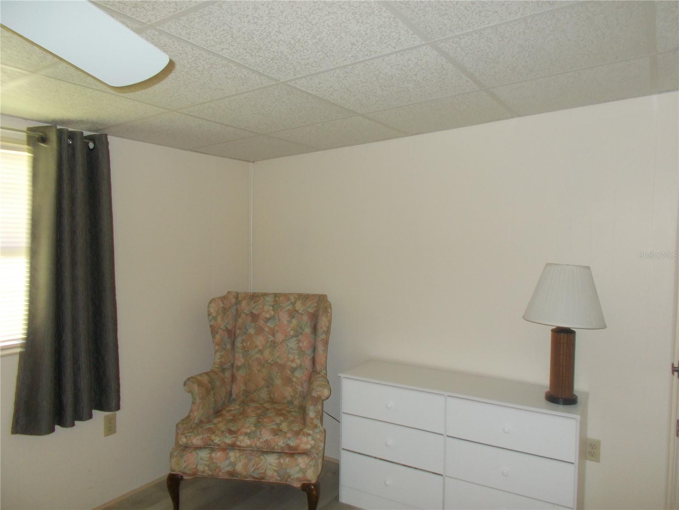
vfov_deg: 53.1
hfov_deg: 67.3
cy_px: 255
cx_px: 340
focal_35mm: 26
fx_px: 510
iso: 200
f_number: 3.2
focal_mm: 4.6
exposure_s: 1/25
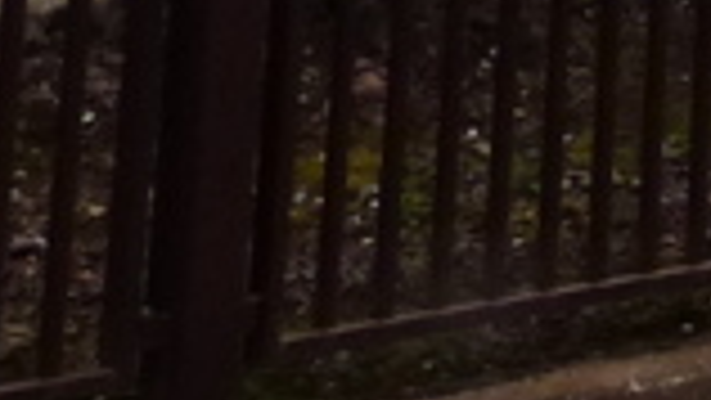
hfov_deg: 10.3
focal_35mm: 177
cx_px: 1804
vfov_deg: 6.1
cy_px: -966
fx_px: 3338
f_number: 6.3
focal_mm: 4.5
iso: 320
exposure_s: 1/200
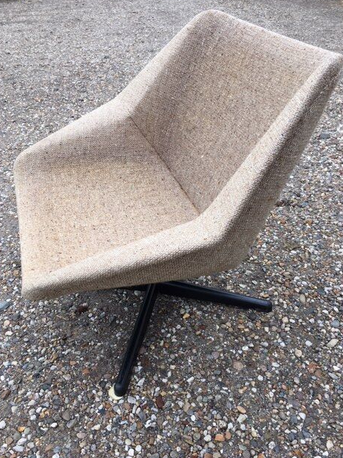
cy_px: 229
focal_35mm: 30
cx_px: 169
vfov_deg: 60.0
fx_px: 396
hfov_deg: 46.8
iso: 25
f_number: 2.2
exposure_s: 1/348
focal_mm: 4.15
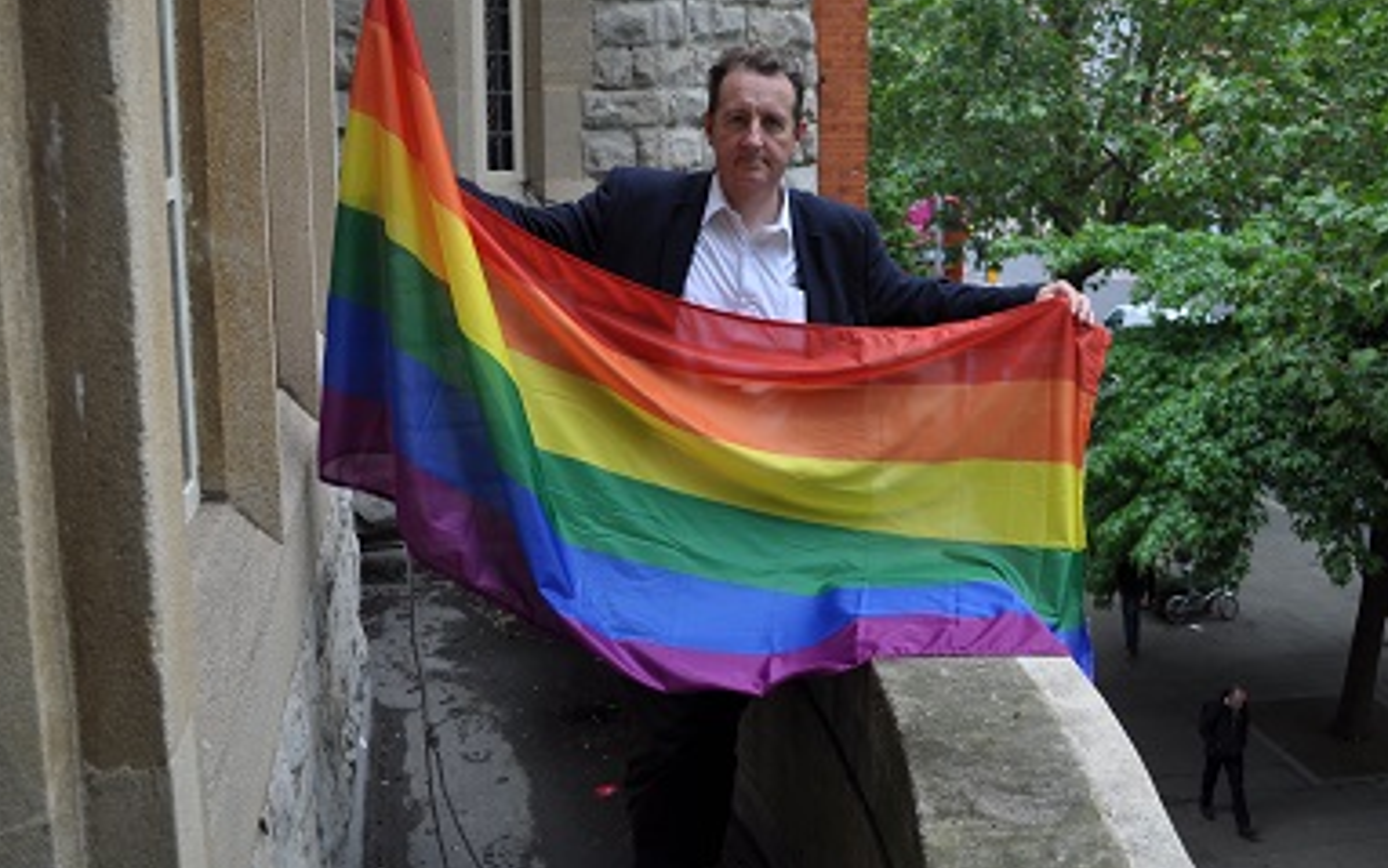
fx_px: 1362
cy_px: 291
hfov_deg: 53.9
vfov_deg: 35.0
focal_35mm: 36
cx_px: 763
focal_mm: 18
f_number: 3.5
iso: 200
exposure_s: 1/640
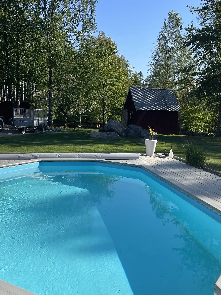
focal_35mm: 37
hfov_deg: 38.6
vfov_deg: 49.8
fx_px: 315
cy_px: 176
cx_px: 123
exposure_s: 1/3040
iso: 32
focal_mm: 4.2
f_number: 1.6
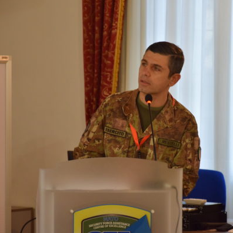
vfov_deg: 8.6
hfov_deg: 8.6
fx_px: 1543
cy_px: 116
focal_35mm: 203
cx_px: 148
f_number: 5.6
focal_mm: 105
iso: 1600
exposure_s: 1/60
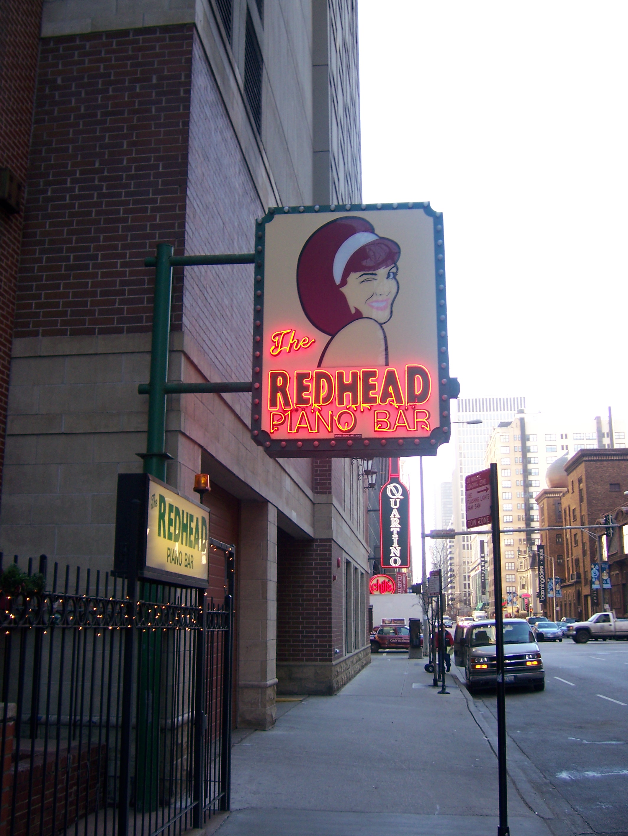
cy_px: 418
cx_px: 314
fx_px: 870
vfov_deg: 51.3
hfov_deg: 39.7
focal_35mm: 36
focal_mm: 6
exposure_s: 1/100
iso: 80
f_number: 2.8
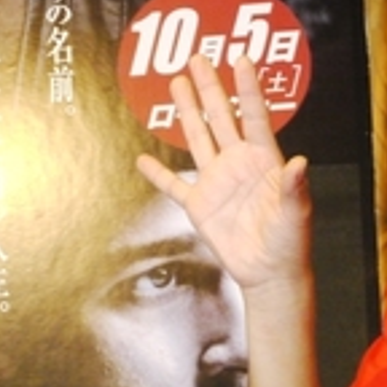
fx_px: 9790
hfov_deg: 2.3
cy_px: 99
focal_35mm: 774
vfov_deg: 2.3
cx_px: 817
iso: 1600
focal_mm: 103
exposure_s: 1/100
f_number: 5.8
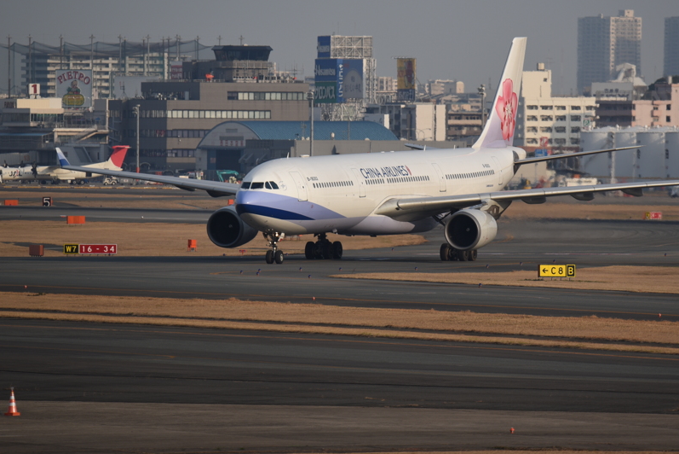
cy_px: 169
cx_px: 404
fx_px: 11150
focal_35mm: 591
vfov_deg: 2.3
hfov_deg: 3.5
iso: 200
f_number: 6.3
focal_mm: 460
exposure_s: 1/1000
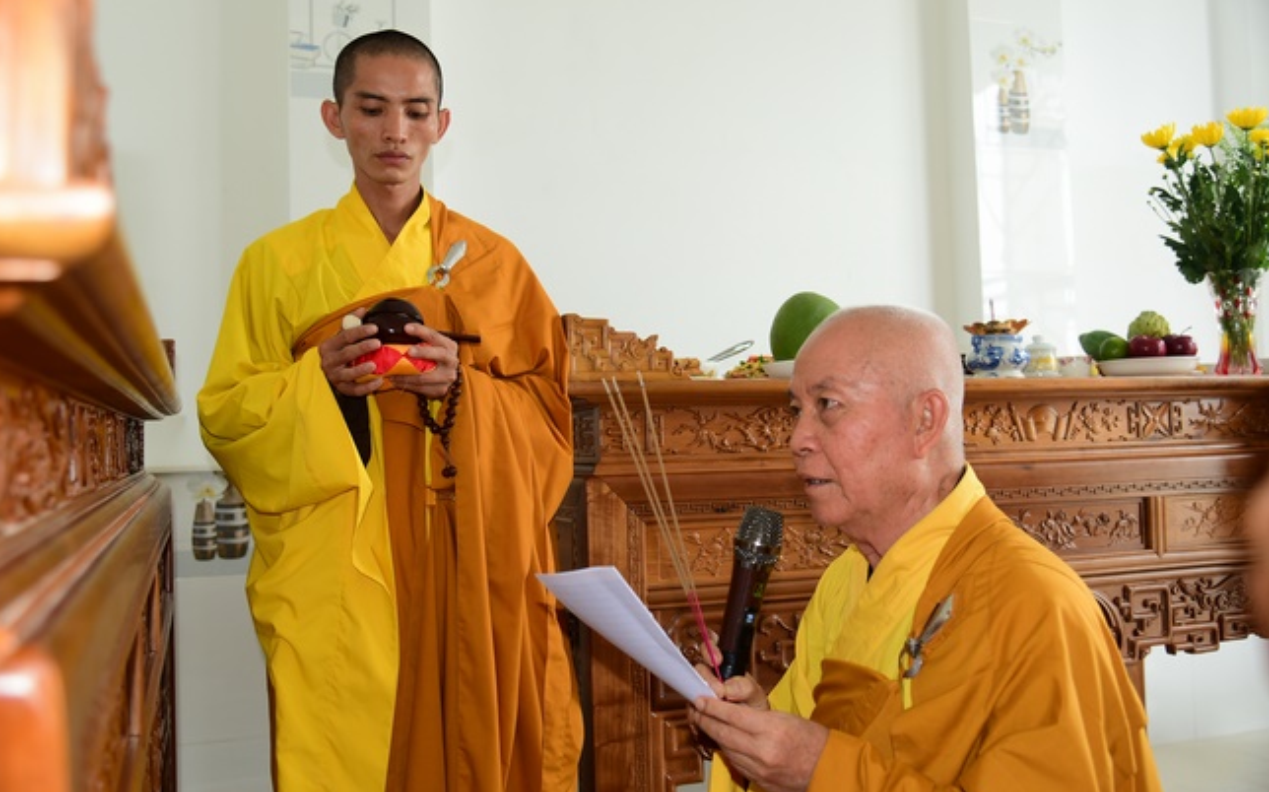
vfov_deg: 36.2
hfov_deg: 55.3
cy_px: 388
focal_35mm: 35
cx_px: 631
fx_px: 1210
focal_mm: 34
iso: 320
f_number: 4
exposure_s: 1/80
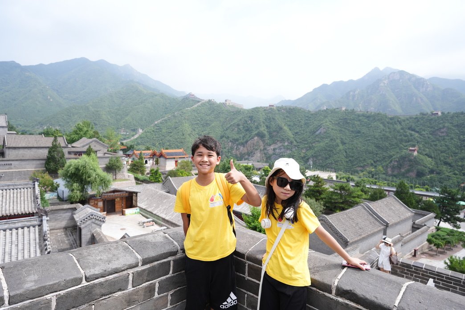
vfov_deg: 55.1
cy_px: 155
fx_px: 297
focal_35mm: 23
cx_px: 232
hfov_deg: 76.1
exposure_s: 1/1250
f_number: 4.5
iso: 320
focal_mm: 23
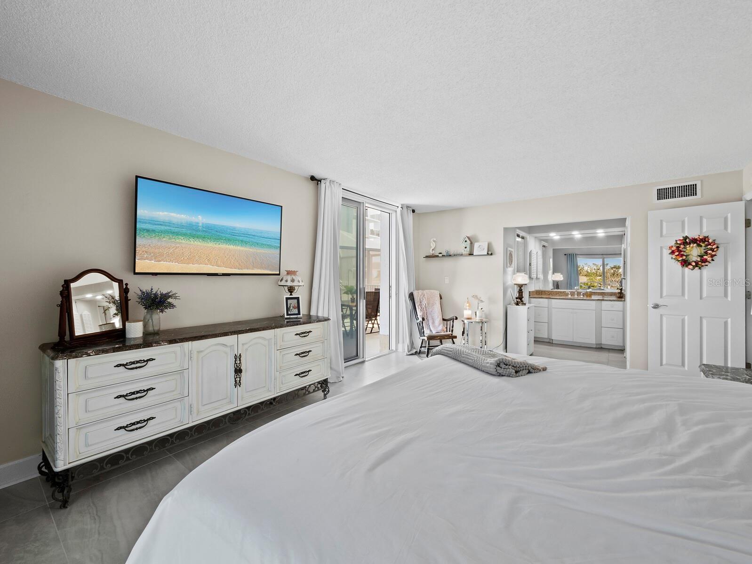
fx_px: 304
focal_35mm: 14
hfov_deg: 102.0
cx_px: 376
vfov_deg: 85.7
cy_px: 282
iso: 250
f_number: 11
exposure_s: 1/3
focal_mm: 7
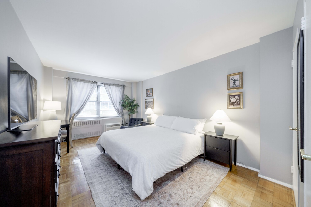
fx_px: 104
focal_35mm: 12
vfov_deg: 90.0
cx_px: 156
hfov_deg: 112.6
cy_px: 104
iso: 320
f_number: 9
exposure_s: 1/1.67
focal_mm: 12
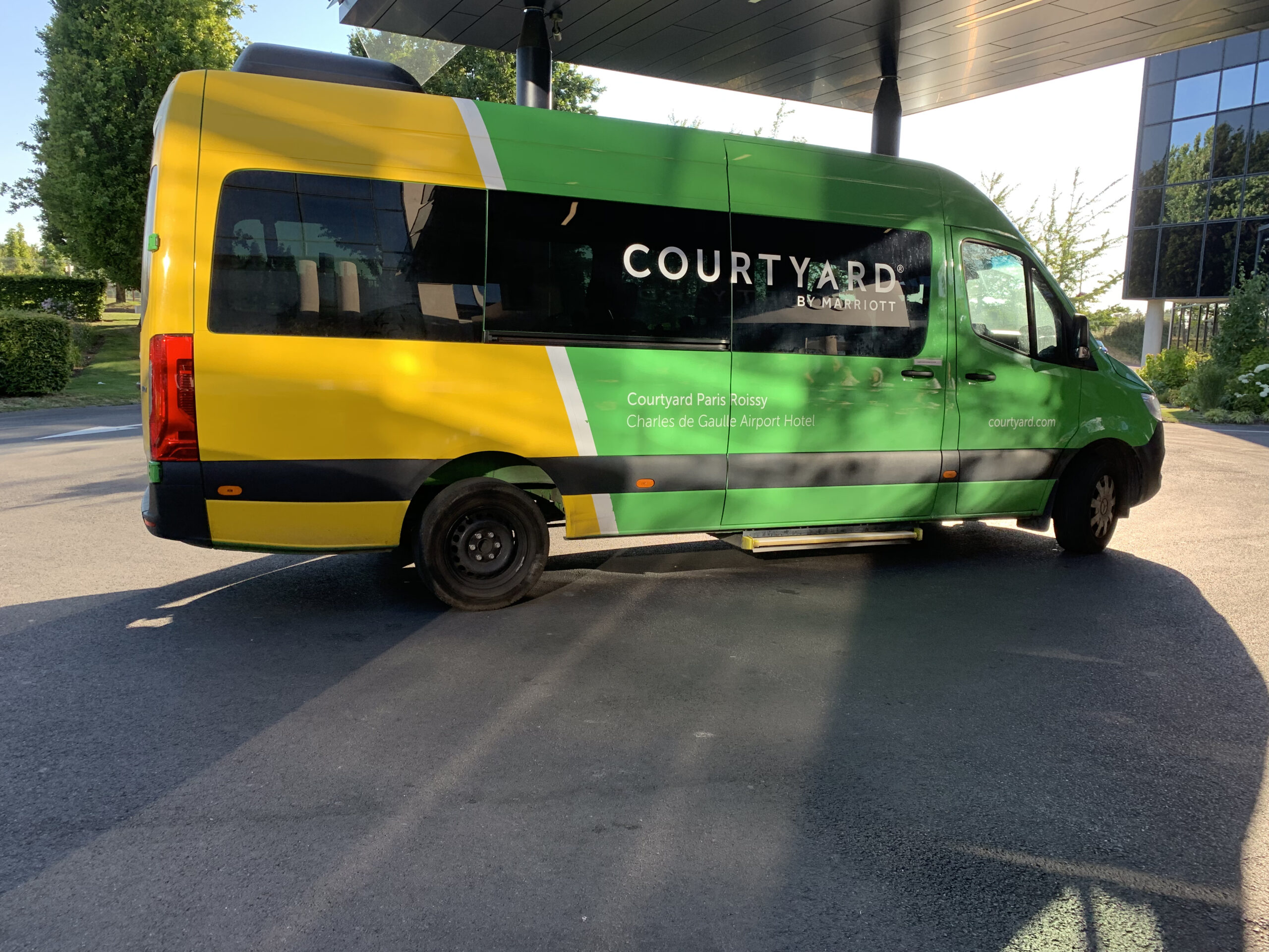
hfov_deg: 67.3
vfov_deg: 53.1
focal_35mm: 26
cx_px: 634
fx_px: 953
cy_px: 476
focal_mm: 4.25
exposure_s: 1/285
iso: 25
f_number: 1.8
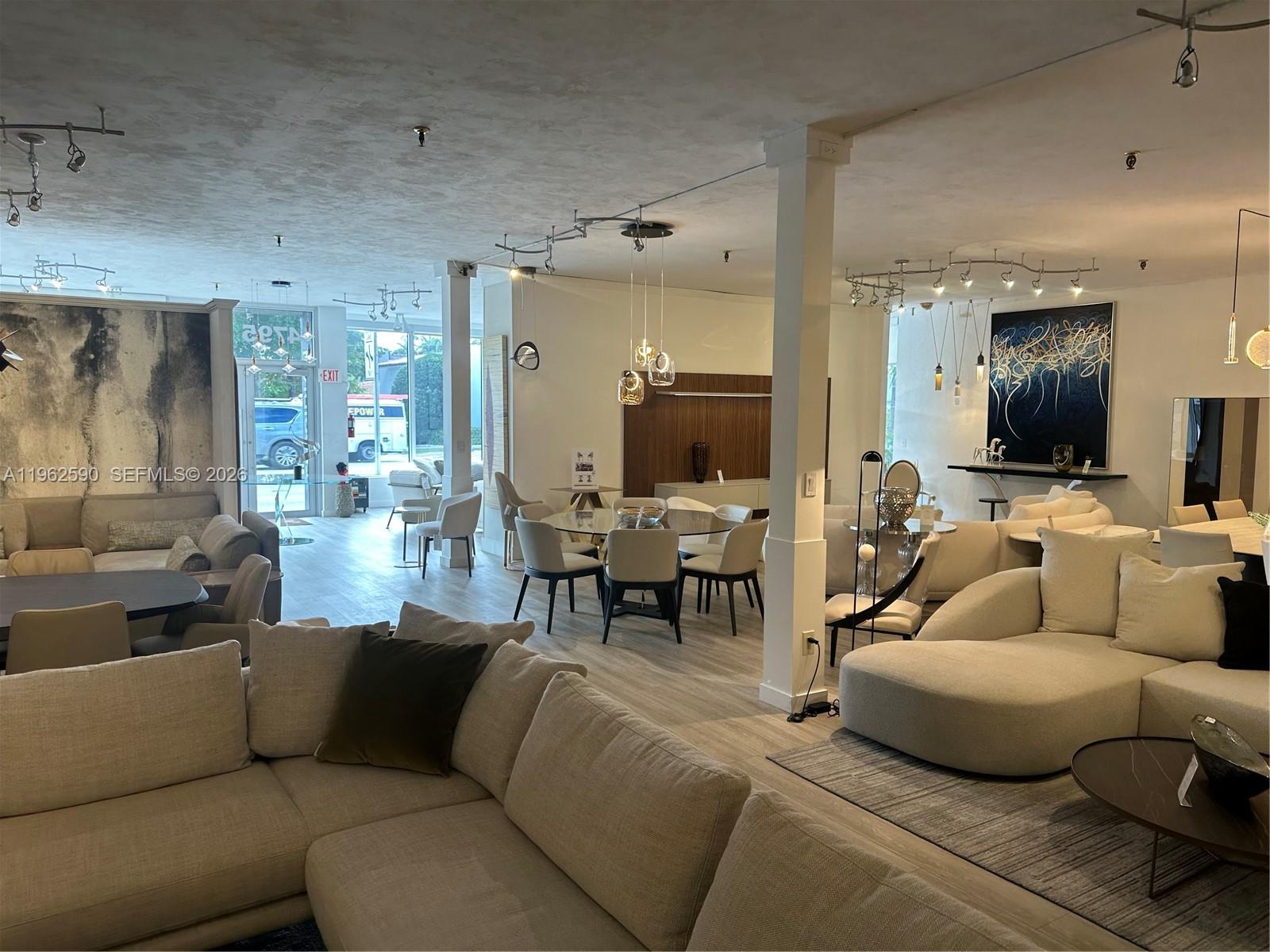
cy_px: 476
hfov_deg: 71.6
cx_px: 635
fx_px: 881
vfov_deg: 56.8
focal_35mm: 24
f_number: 1.78
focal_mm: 6.86
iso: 100
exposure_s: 1/120
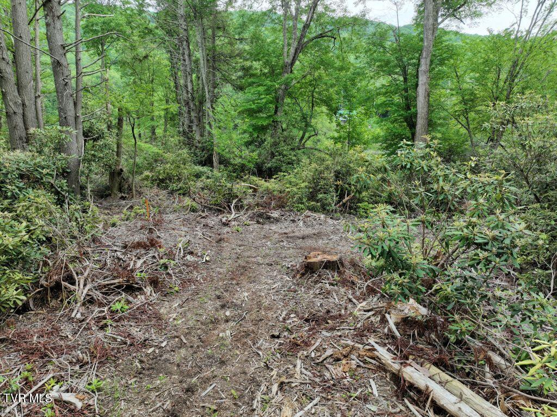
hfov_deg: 71.6
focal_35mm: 24
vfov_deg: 56.8
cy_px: 208
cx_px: 278
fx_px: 386
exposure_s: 1/1000
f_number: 2.8
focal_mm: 12.29
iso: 420
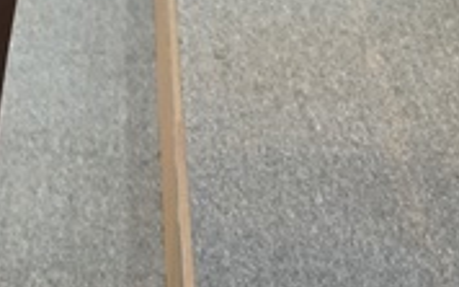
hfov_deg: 10.5
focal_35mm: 180
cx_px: -521
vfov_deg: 7.0
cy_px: -300
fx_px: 2250
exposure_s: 1/60
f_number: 4
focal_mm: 35
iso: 800
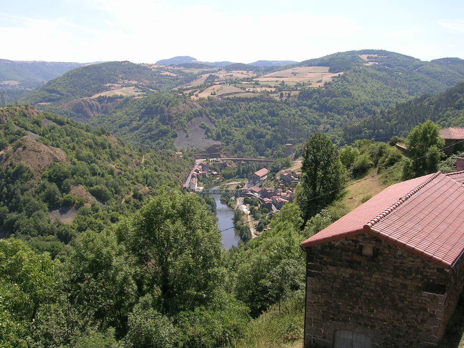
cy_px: 174
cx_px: 232
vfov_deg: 40.7
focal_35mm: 35
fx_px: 469
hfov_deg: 52.6
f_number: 4.8
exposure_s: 1/244
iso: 50
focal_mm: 5.4
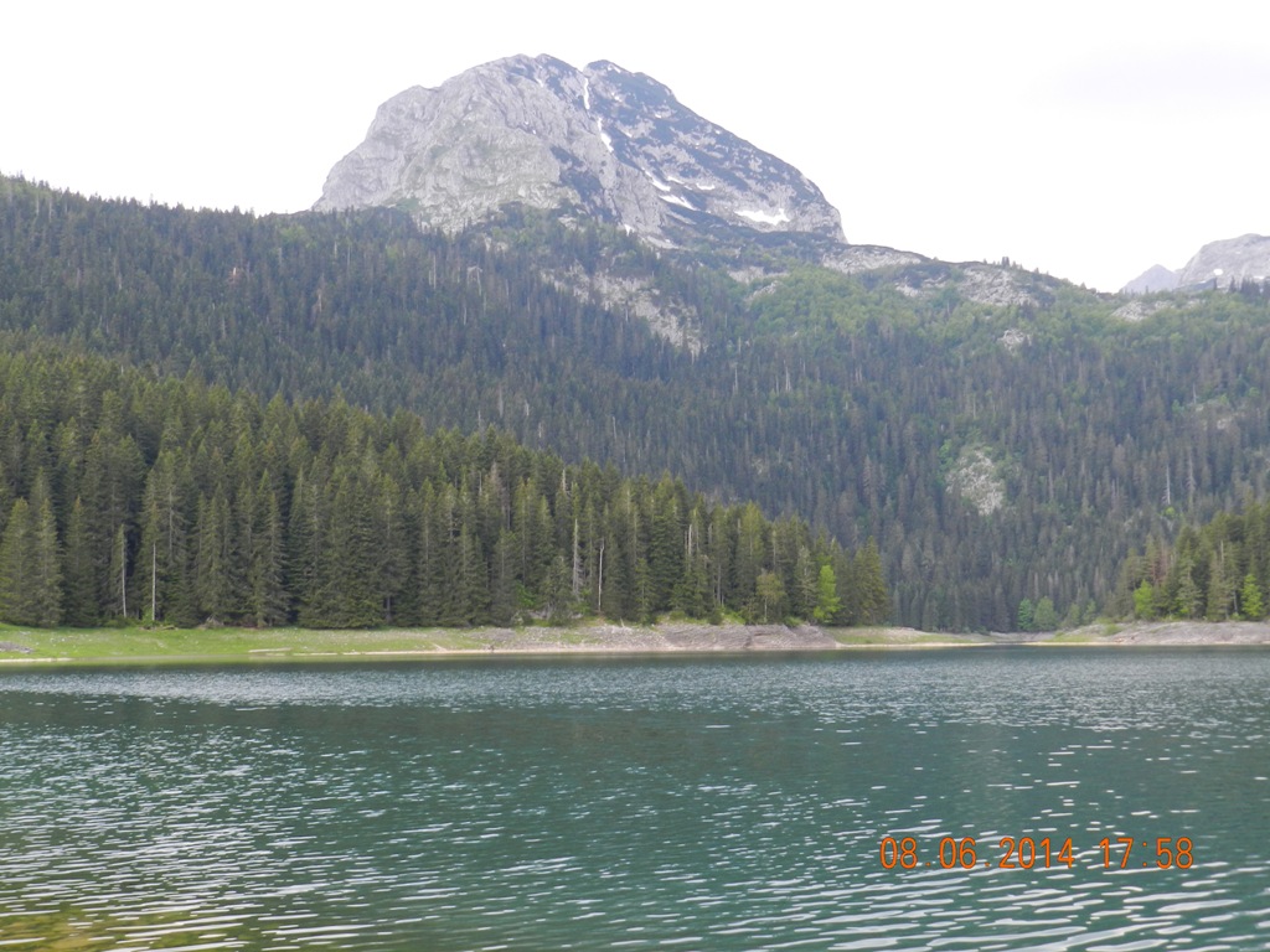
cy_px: 476
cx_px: 635
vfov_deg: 31.5
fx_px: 1688
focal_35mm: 46
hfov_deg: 41.2
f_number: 4.2
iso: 160
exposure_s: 1/125
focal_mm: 8.1
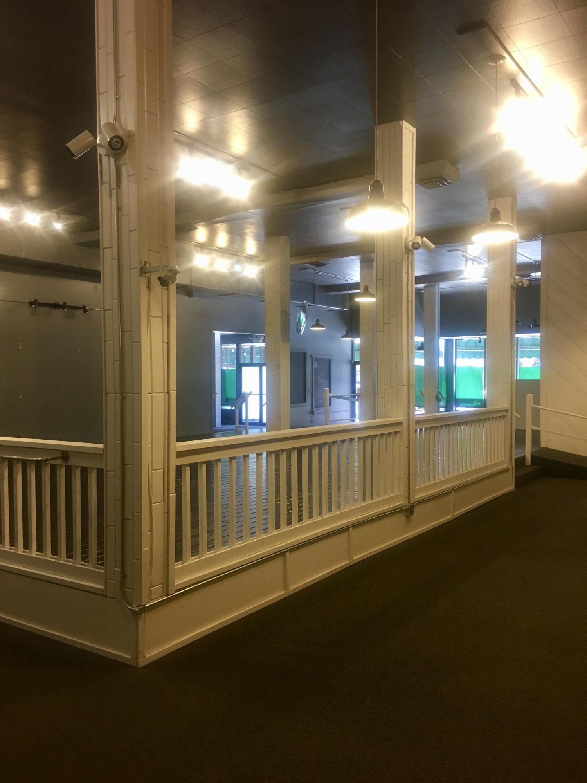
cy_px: 392
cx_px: 294
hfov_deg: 48.2
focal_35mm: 29
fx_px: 656
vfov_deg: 61.7
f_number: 2.2
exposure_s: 1/15
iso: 40
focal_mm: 4.15
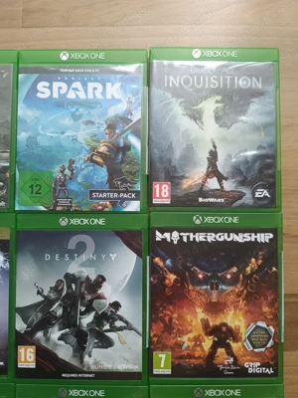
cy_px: 199
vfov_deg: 71.6
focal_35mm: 24
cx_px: 149
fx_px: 275
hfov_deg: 56.8
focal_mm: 6.14
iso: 860
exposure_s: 1/50
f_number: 1.65
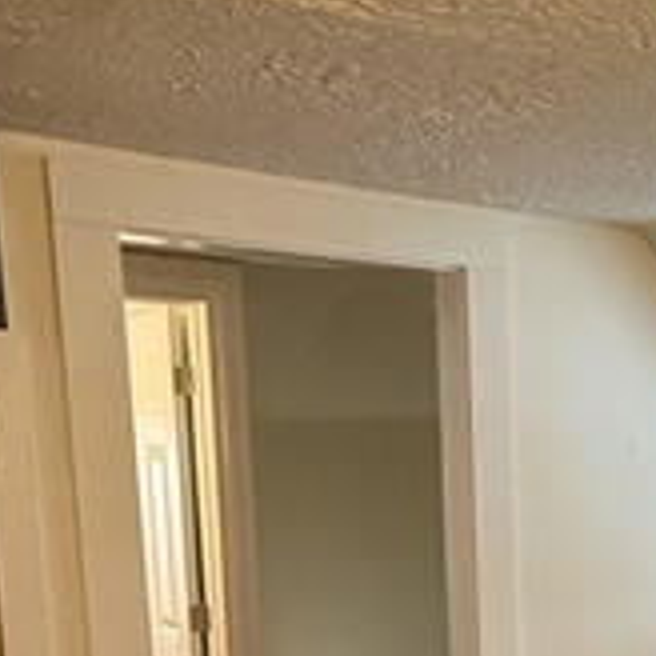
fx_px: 1244
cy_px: 656
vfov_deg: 27.8
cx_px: 712
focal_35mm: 58
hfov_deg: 27.2
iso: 500
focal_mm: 2.22
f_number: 2.2
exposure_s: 1/60
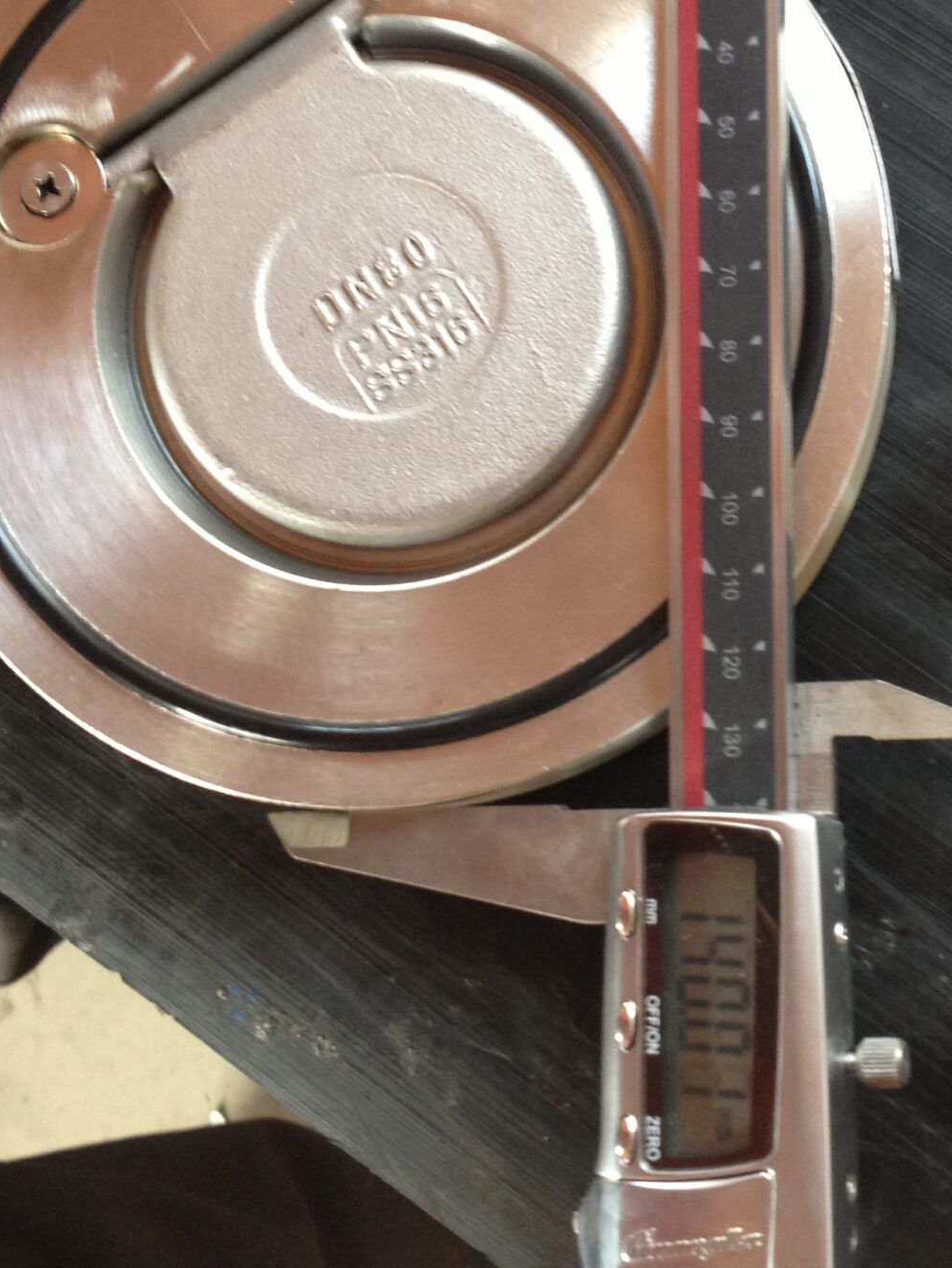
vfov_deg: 28.9
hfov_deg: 21.7
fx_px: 2456
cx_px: 739
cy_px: 561
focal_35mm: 67
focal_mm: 4.28
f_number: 2.4
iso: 125
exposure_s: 1/20
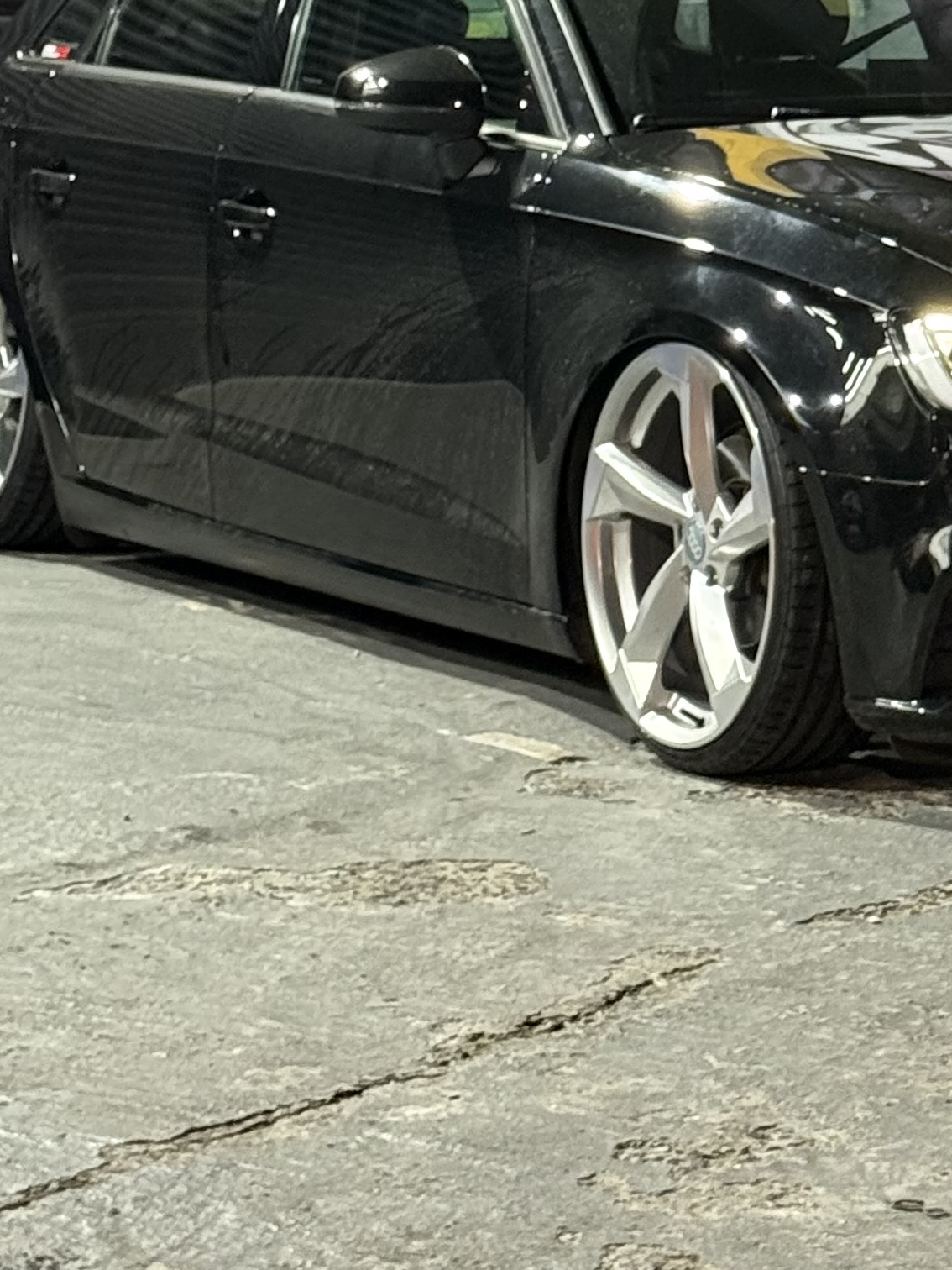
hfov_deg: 11.5
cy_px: -47
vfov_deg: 15.1
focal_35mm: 128
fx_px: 4694
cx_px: 897
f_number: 1.78
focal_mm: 6.76
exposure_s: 1/40
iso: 500
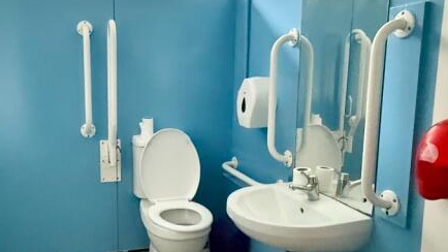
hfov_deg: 54.9
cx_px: 178
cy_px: 135
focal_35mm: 36
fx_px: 428
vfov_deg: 32.8
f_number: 2.2
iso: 1250
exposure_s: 1/46
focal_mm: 2.22
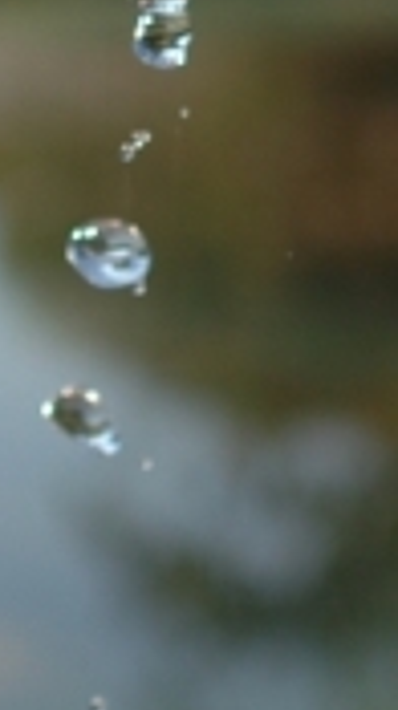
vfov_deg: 12.3
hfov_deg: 7.1
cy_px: -114
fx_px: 3219
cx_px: 179
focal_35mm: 171
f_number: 1.8
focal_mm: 28
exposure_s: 1/6400
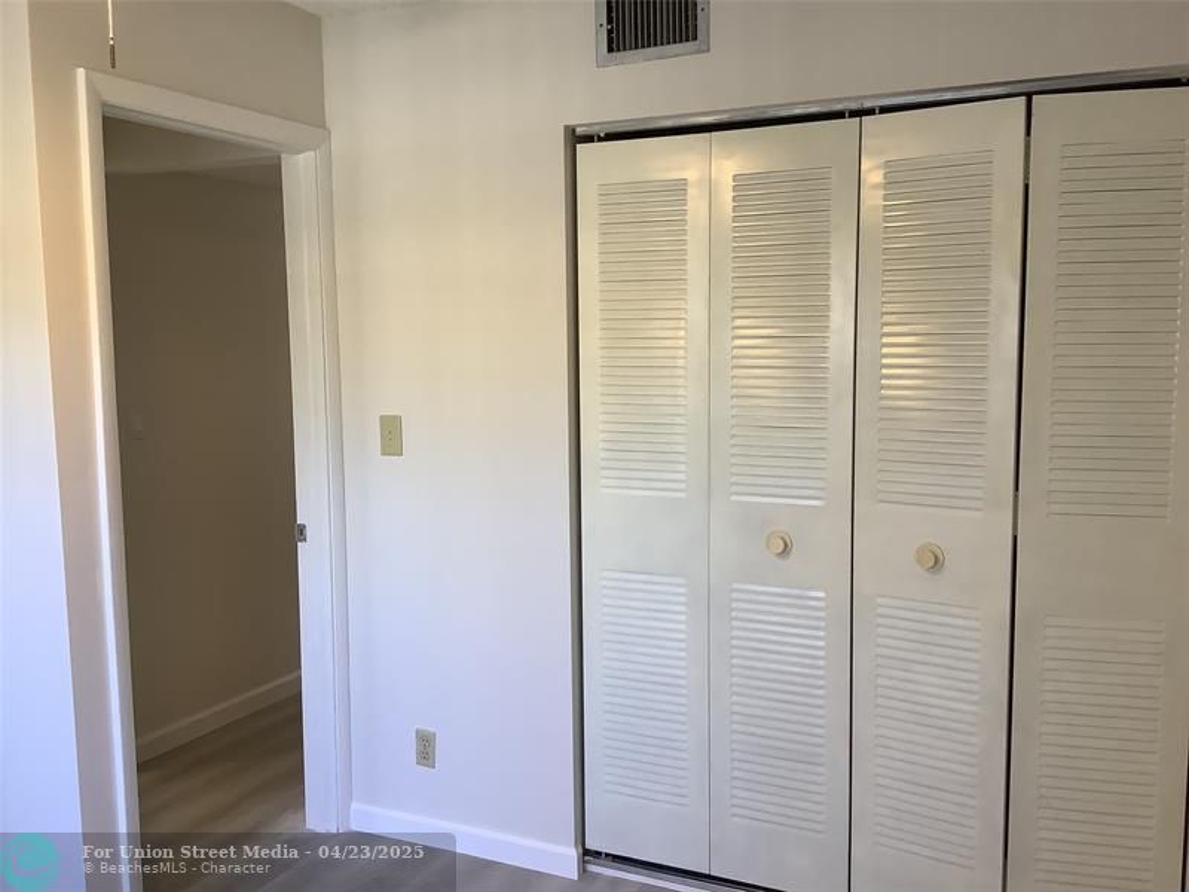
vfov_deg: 45.4
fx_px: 1065
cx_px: 594
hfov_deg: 58.4
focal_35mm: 31
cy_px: 446
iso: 80
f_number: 2.4
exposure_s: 1/50
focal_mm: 3.3
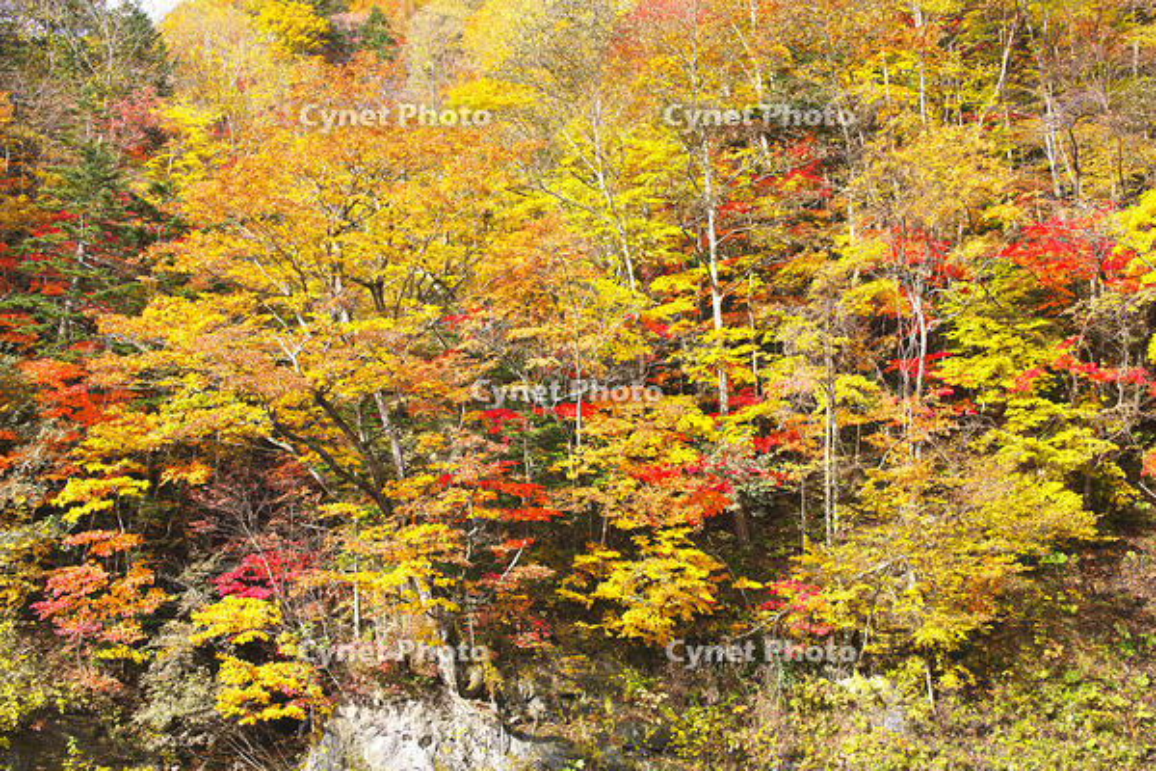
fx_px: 1220
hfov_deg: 50.7
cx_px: 578
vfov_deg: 35.1
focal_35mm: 38
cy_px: 386
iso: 100
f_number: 10
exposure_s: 1/20
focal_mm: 38
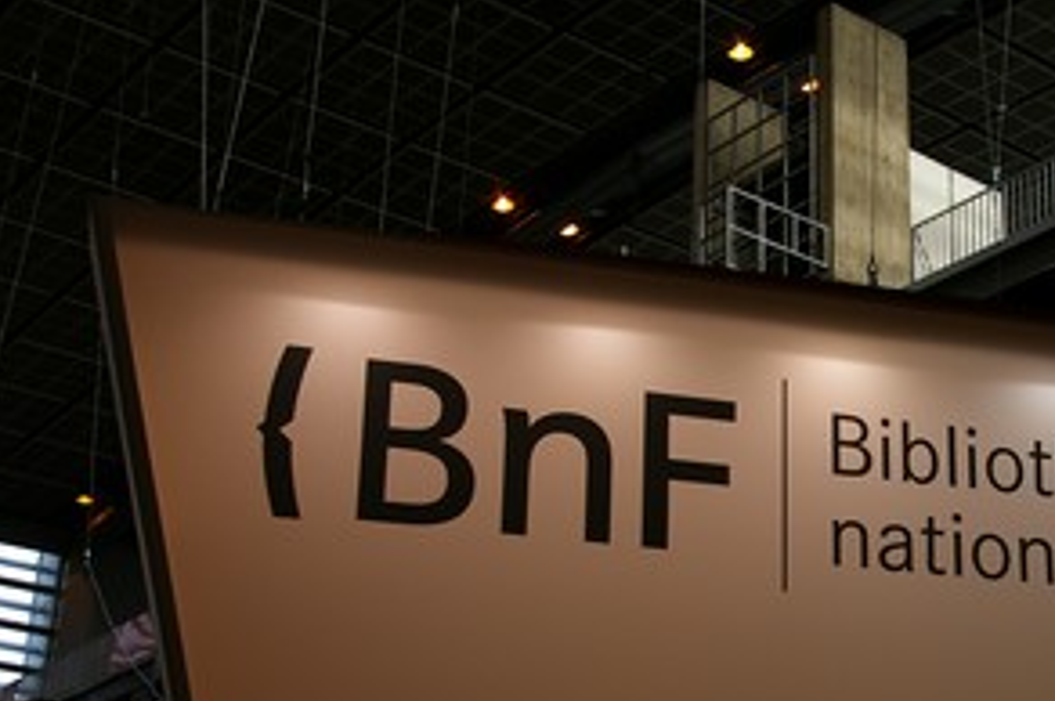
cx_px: 860
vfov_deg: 18.7
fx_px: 2108
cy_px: 538
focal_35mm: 72
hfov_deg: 27.5
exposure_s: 1/180
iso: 200
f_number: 5.6
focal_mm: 28
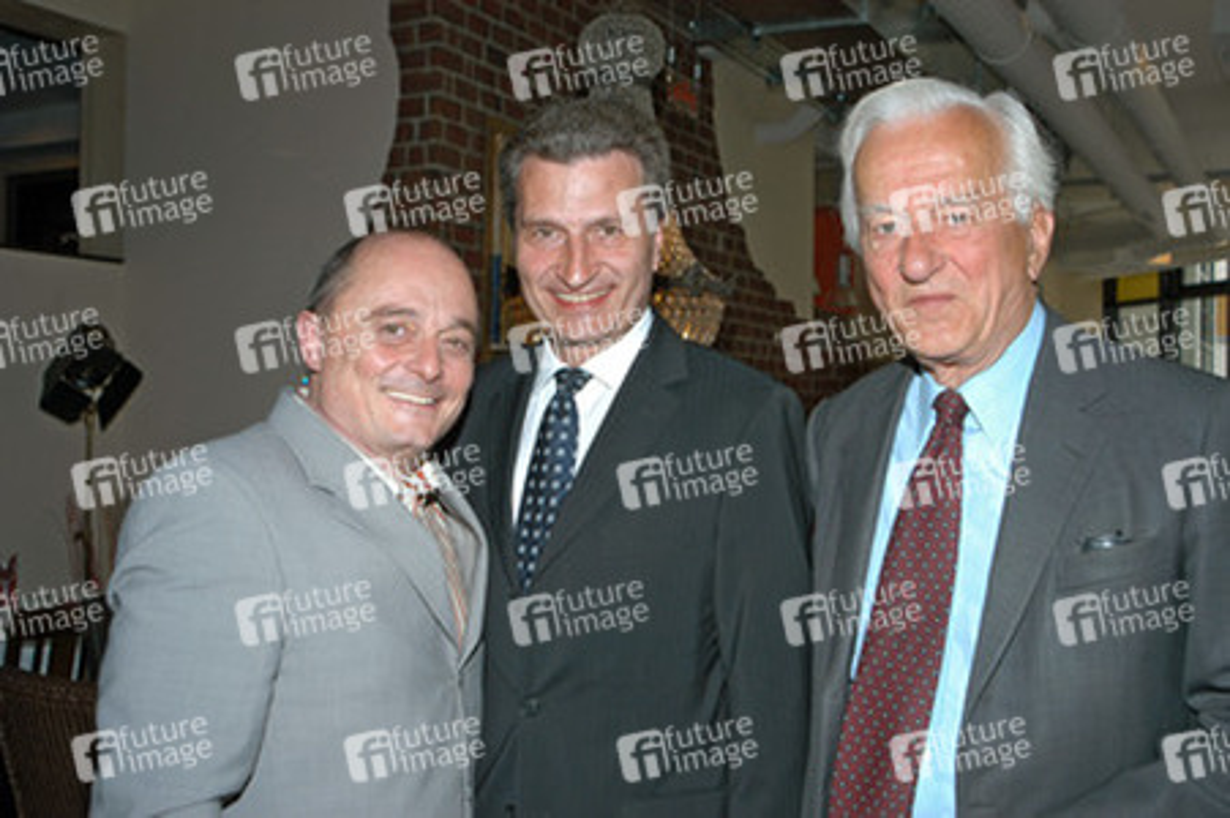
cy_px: 409
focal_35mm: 42
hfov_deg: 46.4
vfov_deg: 31.8
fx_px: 1434
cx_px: 615
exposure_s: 1/125
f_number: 5.6
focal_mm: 28
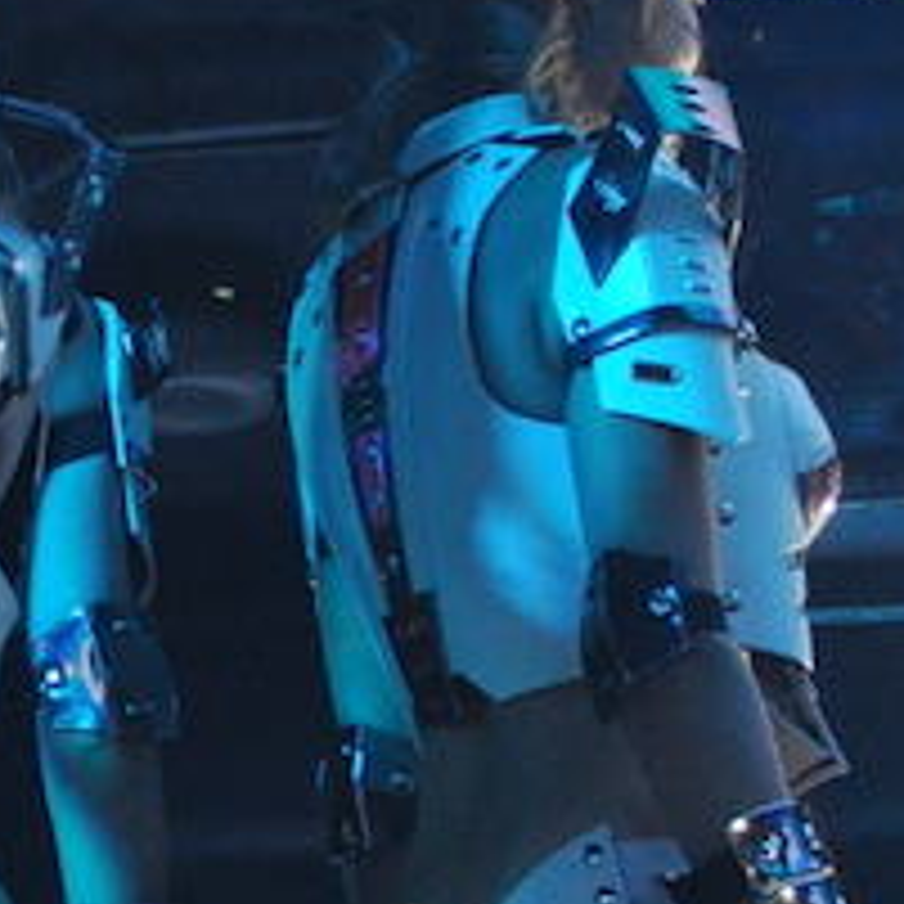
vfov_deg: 10.5
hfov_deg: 10.5
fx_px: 4875
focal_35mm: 165
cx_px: 72
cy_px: 814
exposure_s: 1/750
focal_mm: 26
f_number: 3.8
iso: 1600
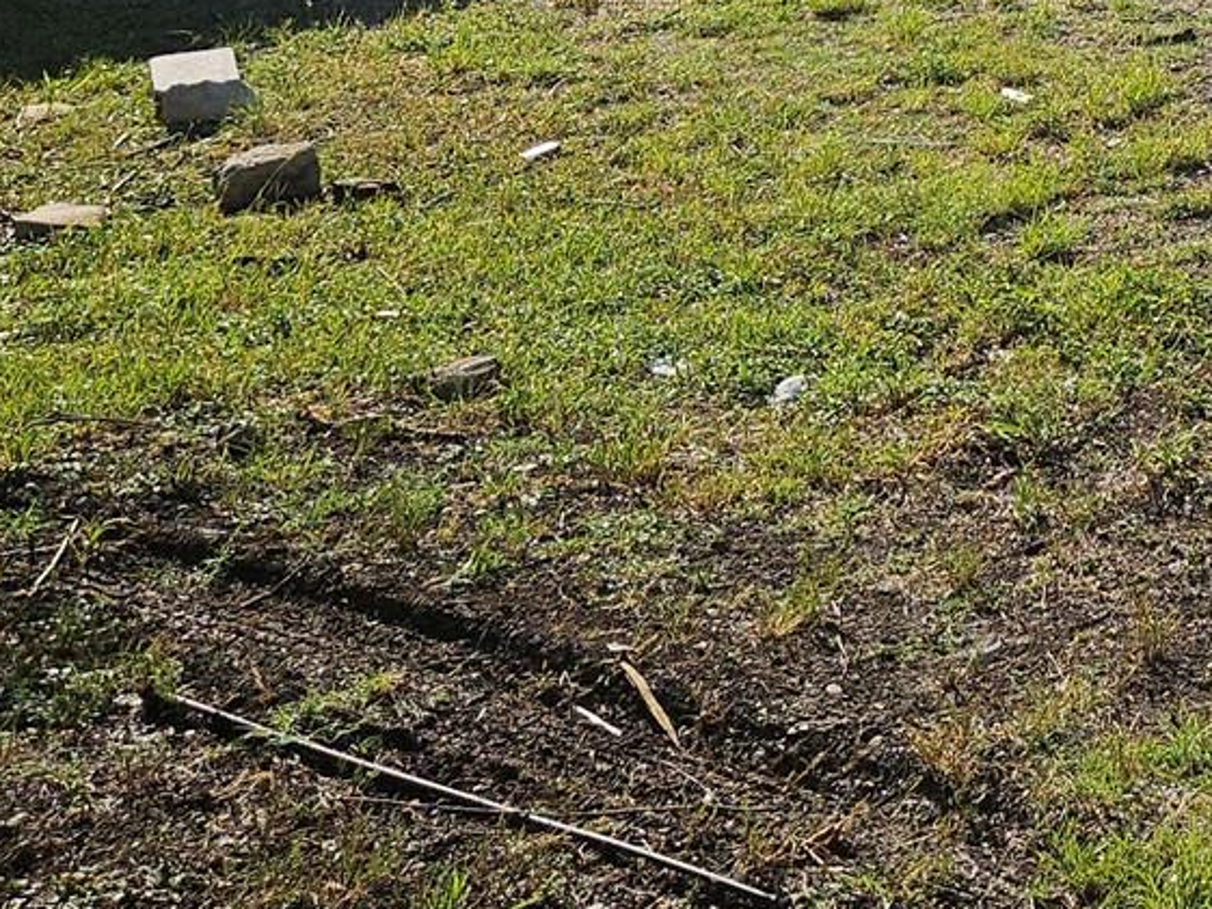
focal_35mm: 84
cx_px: 1612
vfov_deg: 15.8
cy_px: -542
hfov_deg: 21.0
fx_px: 2942
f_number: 1.8
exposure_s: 1/2558
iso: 25
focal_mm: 5.4
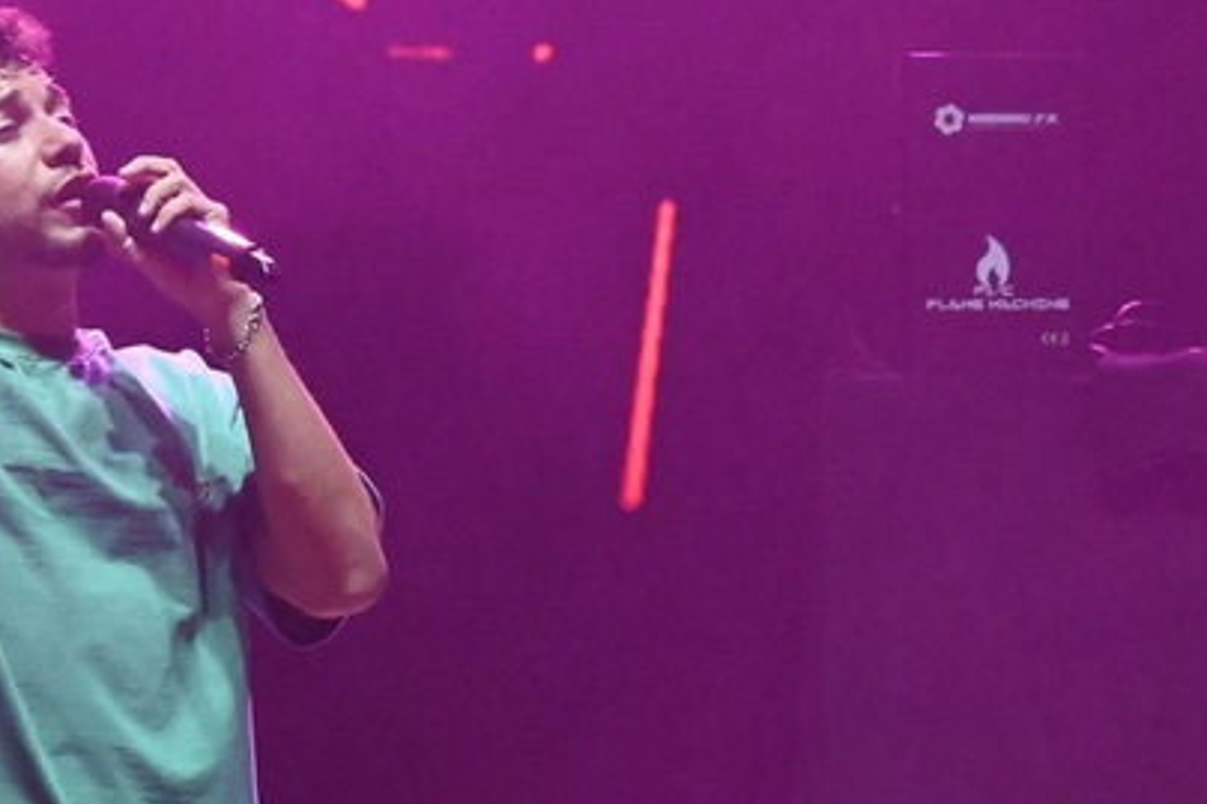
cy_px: 822
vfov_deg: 1.4
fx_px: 31837
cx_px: 114
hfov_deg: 2.2
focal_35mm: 950
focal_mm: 160
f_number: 6.3
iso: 5000
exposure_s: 1/200
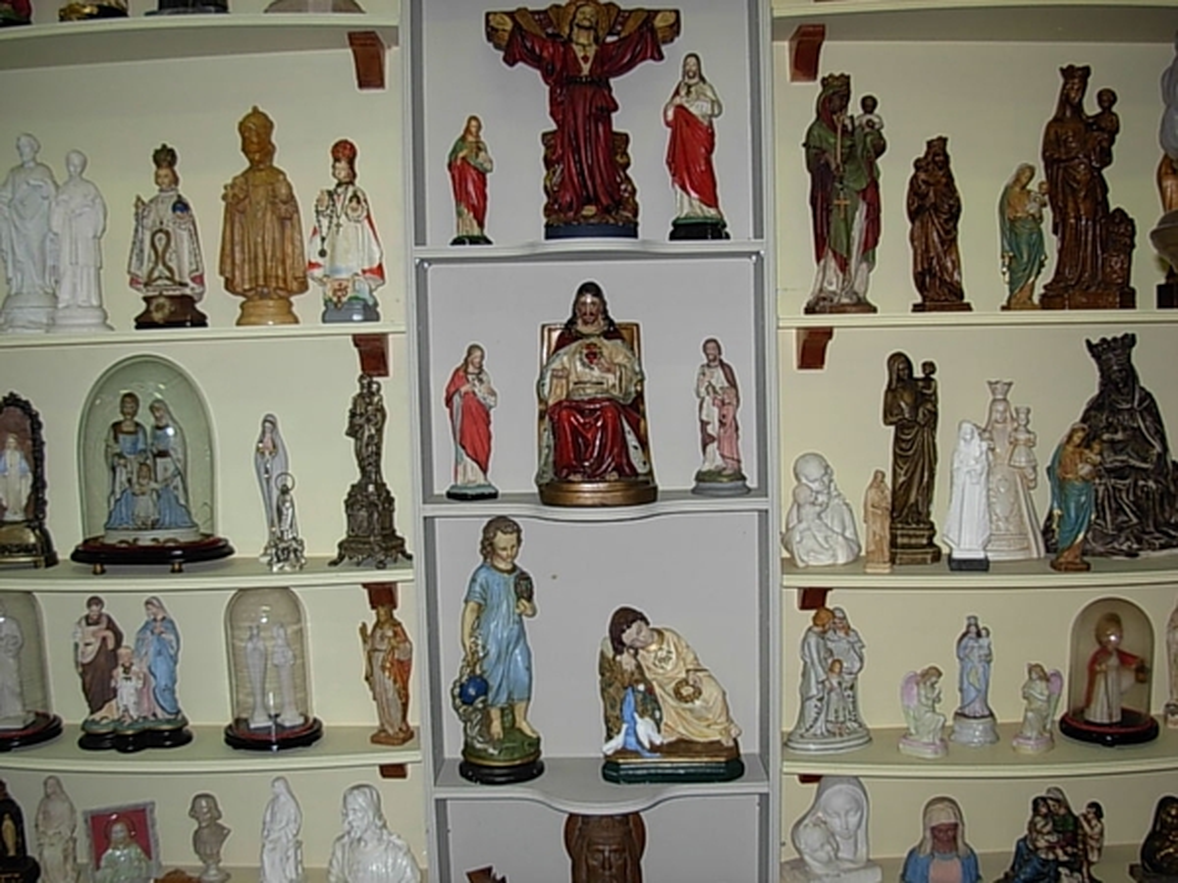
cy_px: 442
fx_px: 1293
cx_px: 589
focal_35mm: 38
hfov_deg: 49.0
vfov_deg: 37.7
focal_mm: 6.3
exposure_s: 1/22.6
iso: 79
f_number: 2.9
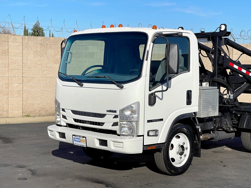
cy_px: 94
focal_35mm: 64
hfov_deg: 30.3
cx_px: 126
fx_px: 464
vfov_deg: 22.9
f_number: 2.2
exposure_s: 1/2370
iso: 20
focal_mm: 7.5
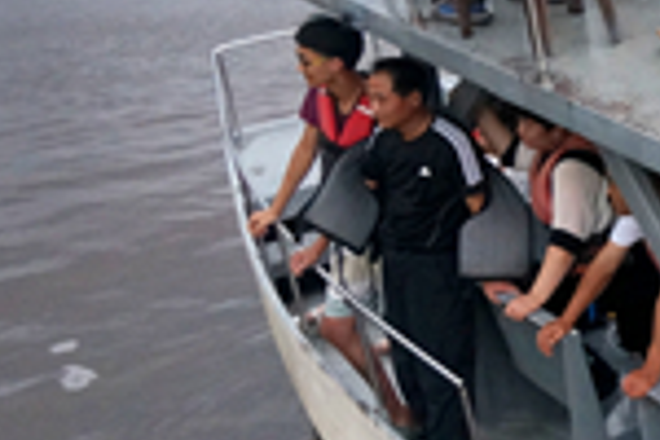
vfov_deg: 14.3
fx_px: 1760
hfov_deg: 16.8
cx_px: 1254
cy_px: 216
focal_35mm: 96
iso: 1000
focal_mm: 16
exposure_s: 1/60
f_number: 4
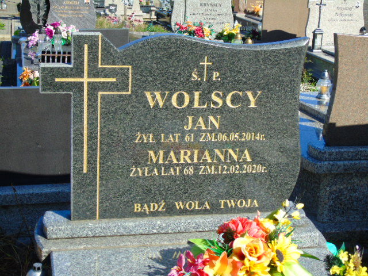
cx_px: 184
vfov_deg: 23.7
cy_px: 138
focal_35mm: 62
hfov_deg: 31.2
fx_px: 659
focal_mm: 11
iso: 80
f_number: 4.5
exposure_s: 1/400
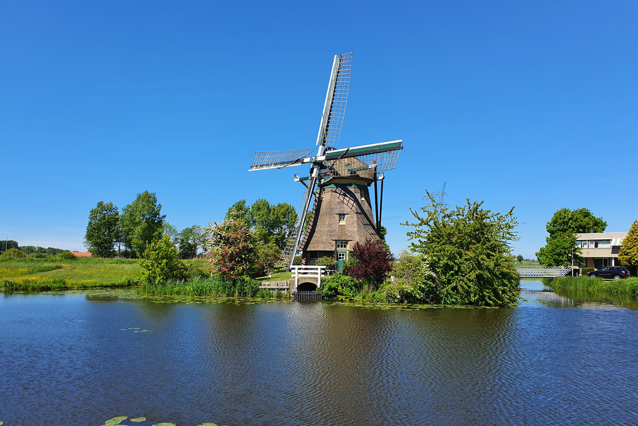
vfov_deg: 46.3
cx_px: 312
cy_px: 244
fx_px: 496
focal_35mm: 28
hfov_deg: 65.5
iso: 50
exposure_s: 1/1592
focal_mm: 4.3
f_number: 2.4
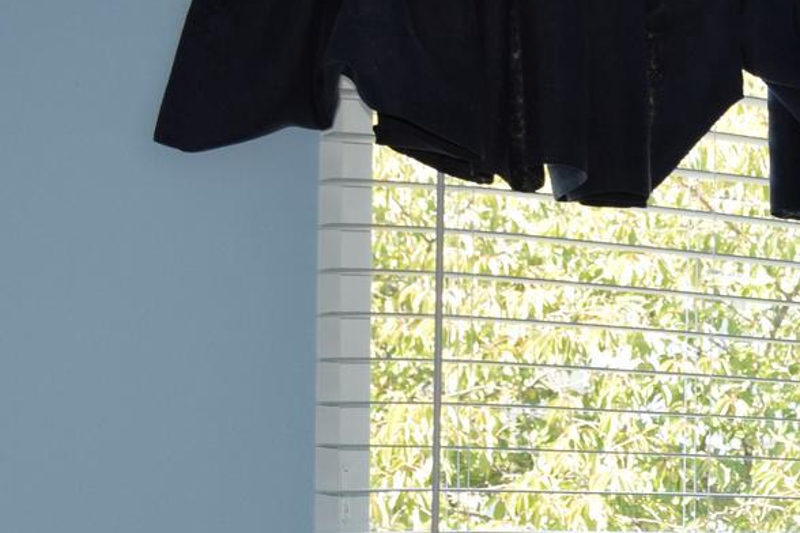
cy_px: 639
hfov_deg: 20.1
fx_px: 2089
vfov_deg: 14.1
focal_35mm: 94
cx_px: 1012
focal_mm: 18
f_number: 5.6
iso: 500
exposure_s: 1/125
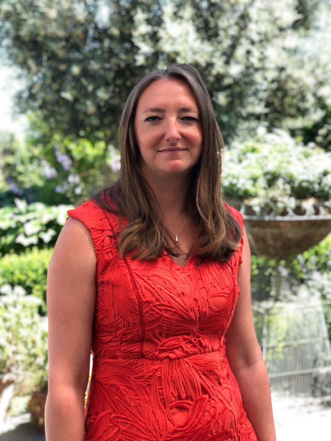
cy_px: 220
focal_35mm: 52
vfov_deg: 36.8
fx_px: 663
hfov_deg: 28.0
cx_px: 166
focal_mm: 6
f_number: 2.4
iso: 16
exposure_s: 1/50
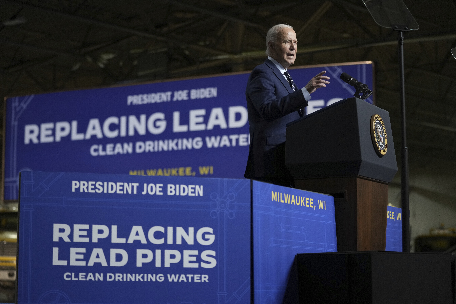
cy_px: 152
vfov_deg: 16.5
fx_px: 1051
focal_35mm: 83
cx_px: 228
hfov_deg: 24.5
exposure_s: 1/320
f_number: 2.8
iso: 2500
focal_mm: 83
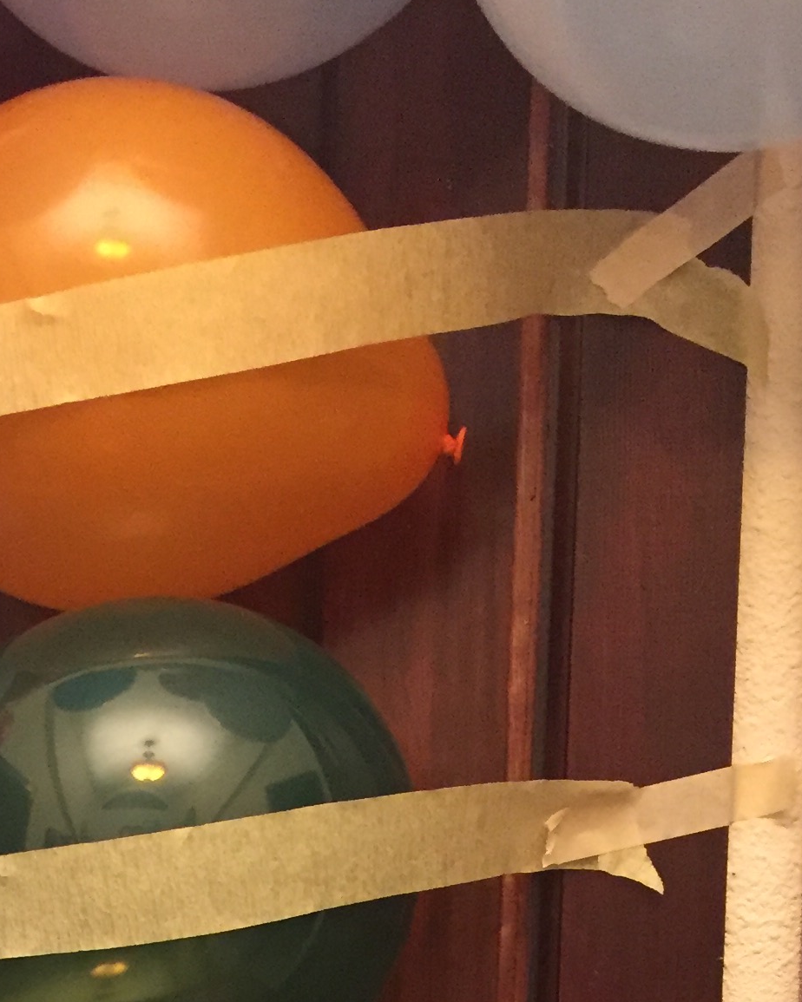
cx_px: -185
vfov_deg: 21.9
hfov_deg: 18.1
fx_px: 2374
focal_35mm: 80
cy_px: 1239
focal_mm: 4.15
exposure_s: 1/15
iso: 250
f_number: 2.2
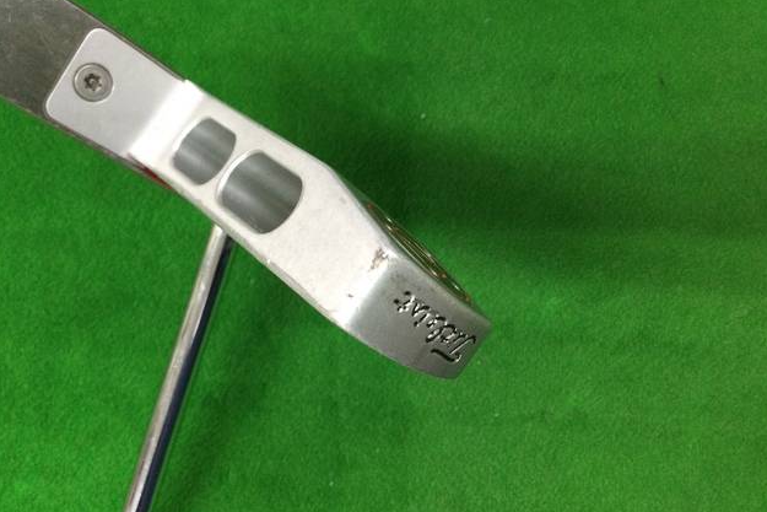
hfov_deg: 57.2
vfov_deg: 40.0
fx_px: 703
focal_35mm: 33
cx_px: 388
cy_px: 268
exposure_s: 1/30
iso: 100
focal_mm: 3.3
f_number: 2.4
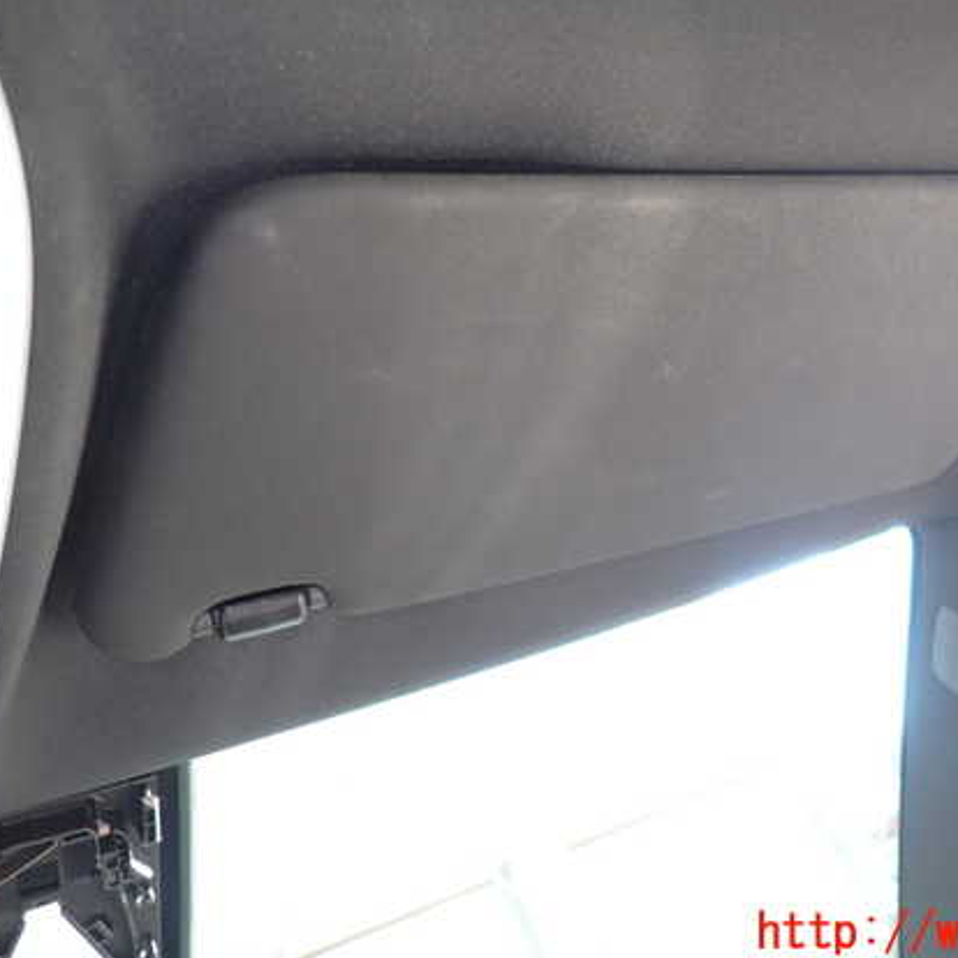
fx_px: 1002
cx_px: 585
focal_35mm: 32
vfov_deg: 51.1
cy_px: 442
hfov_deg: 50.7
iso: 125
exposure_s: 1/60
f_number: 2
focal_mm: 4.5
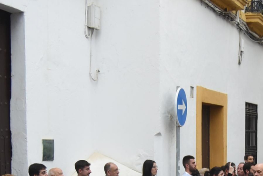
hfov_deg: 23.7
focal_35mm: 84
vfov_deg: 15.8
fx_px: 614
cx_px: 217
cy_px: 201
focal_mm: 29
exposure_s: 1/320
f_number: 6.3
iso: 1400
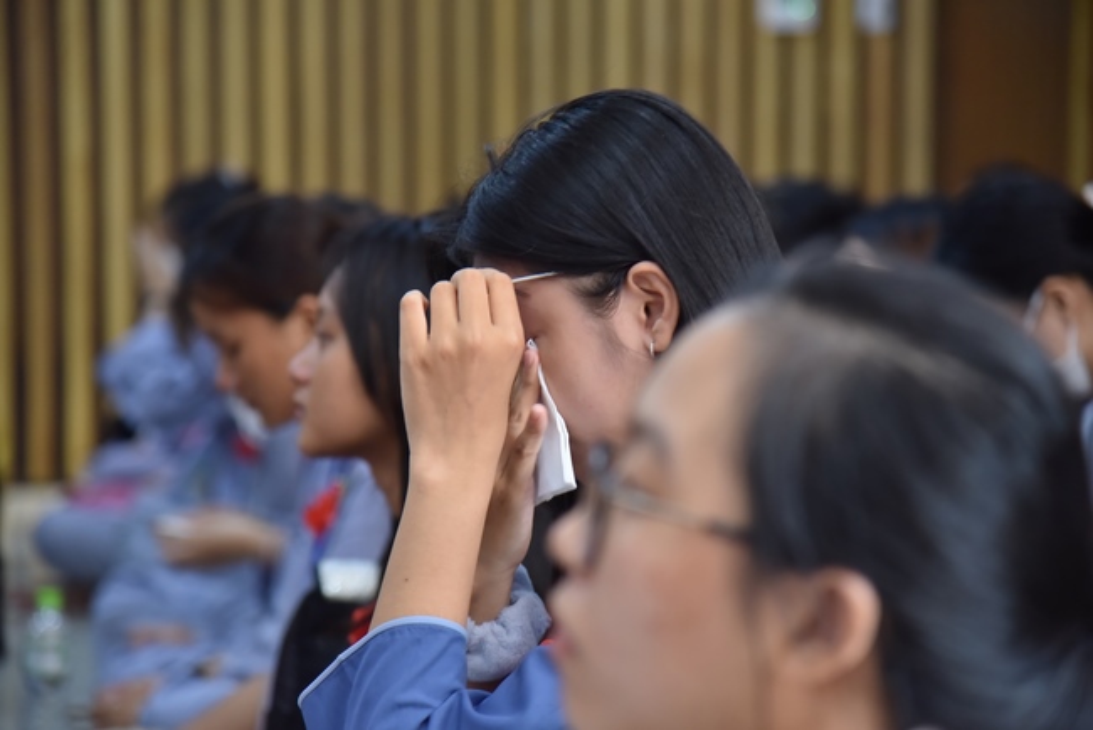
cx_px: 546
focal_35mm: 120
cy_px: 365
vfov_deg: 11.4
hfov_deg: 17.1
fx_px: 3645
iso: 1250
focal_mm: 120
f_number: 4
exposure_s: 1/60
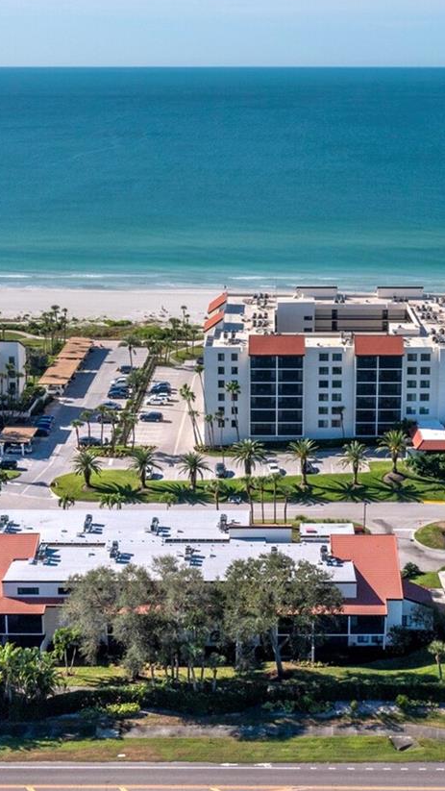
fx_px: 1196
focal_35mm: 57
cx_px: 270
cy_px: 297
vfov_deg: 36.4
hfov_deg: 21.1
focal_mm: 10.26
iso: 100
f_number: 7.1
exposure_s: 1/1250
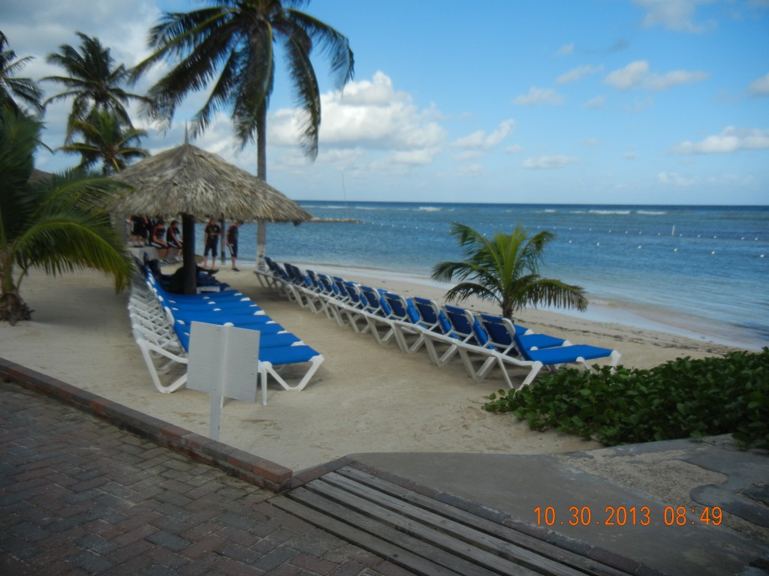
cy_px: 288
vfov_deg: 46.8
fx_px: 666
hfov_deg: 60.0
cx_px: 384
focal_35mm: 30
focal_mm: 5.4
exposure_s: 1/457
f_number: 7
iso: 160
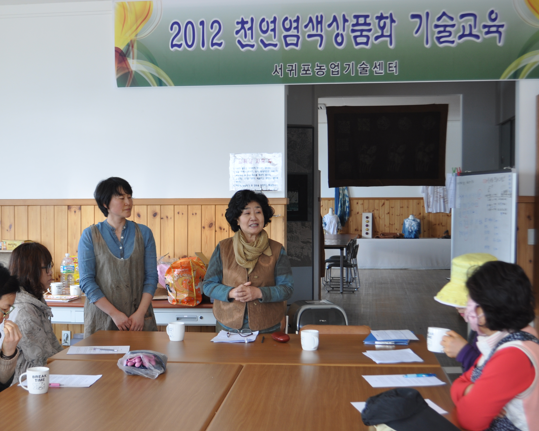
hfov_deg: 36.0
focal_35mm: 52
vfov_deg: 29.1
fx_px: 830
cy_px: 238
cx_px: 238
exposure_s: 1/30
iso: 200
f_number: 5.6
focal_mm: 26
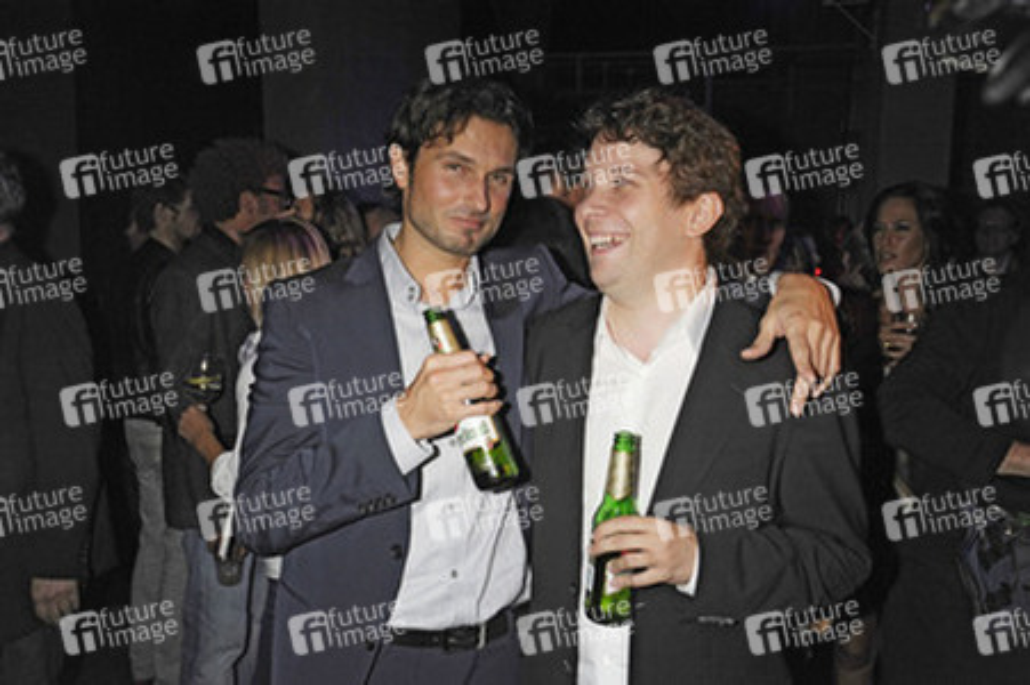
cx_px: 515
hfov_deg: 55.8
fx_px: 972
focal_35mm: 34
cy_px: 342
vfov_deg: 38.8
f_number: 5.6
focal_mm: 34
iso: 1250
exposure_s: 1/50
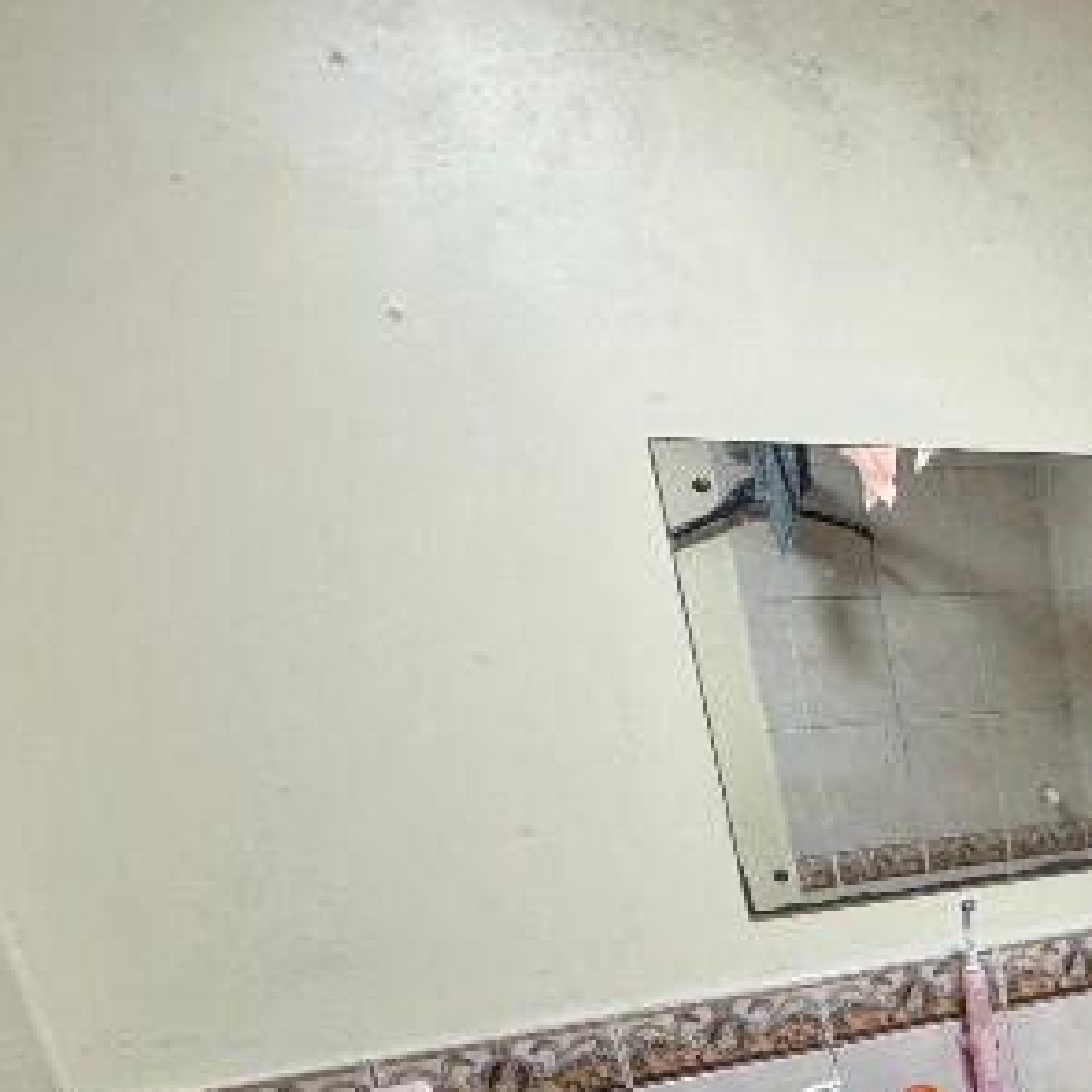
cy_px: 1177
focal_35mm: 43
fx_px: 1535
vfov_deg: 34.3
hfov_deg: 30.3
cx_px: 1444
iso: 160
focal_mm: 2.22
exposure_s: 1/50
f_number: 2.2
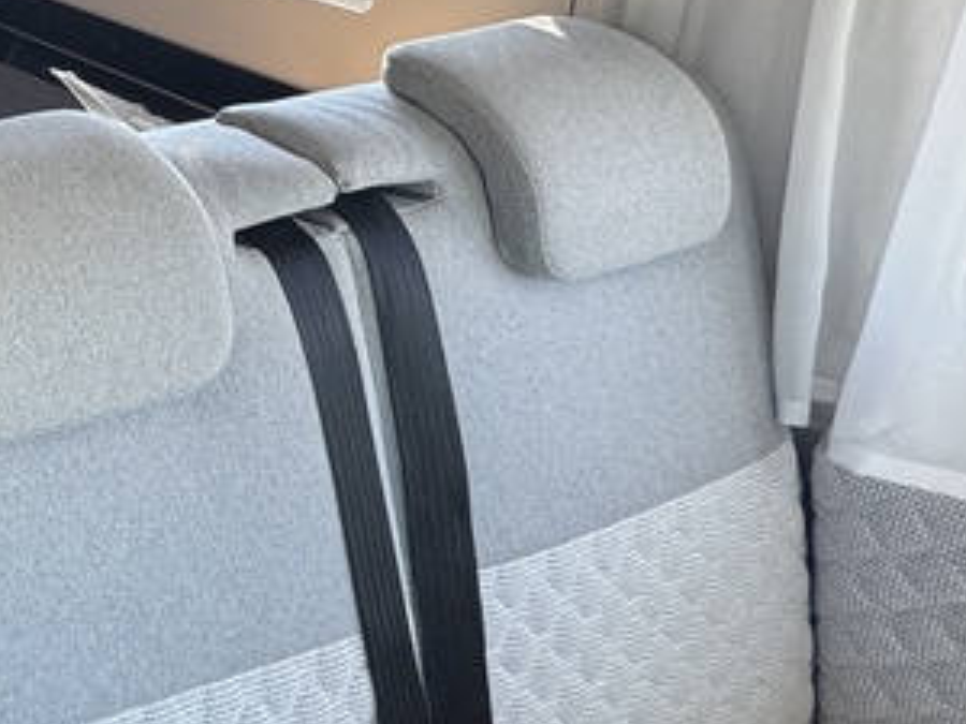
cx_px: -609
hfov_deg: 25.3
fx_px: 1312
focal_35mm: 47
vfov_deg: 27.6
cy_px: -116
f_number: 2.2
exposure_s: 1/99
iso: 160
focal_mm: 2.22
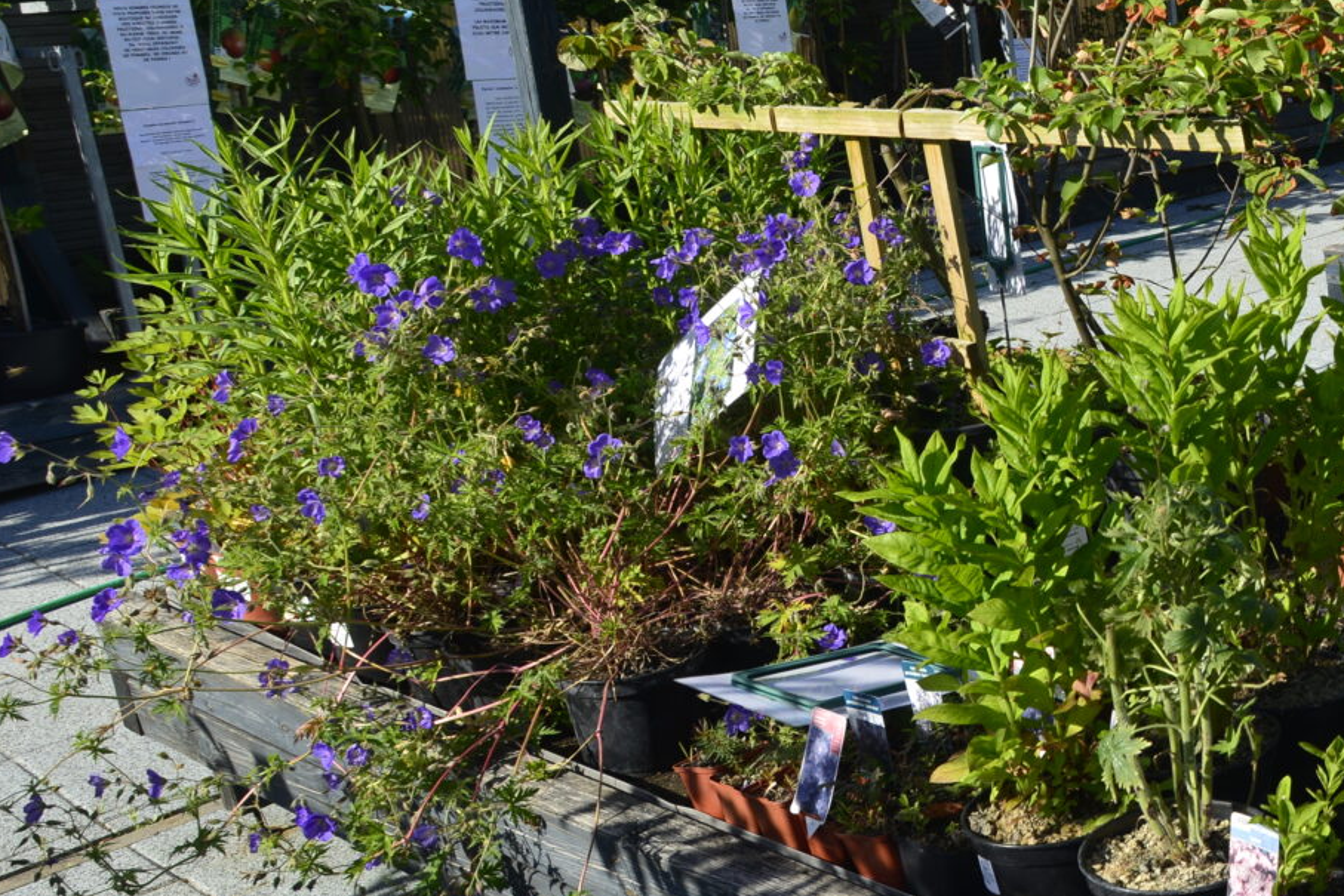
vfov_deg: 28.0
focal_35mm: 48
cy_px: 359
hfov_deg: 34.9
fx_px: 1792
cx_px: 1504
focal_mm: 17
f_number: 8
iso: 100
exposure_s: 1/200
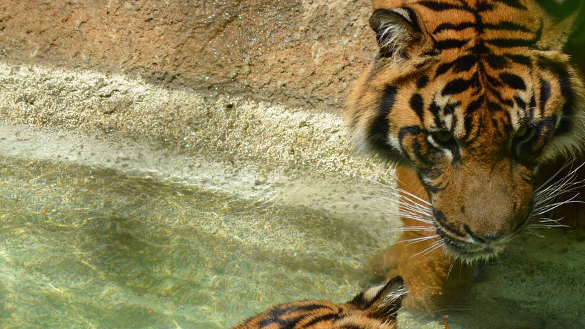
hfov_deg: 5.4
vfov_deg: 3.0
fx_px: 6203
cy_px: 359
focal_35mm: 400
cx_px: 432
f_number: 6.3
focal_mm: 135
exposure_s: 1/1600
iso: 400
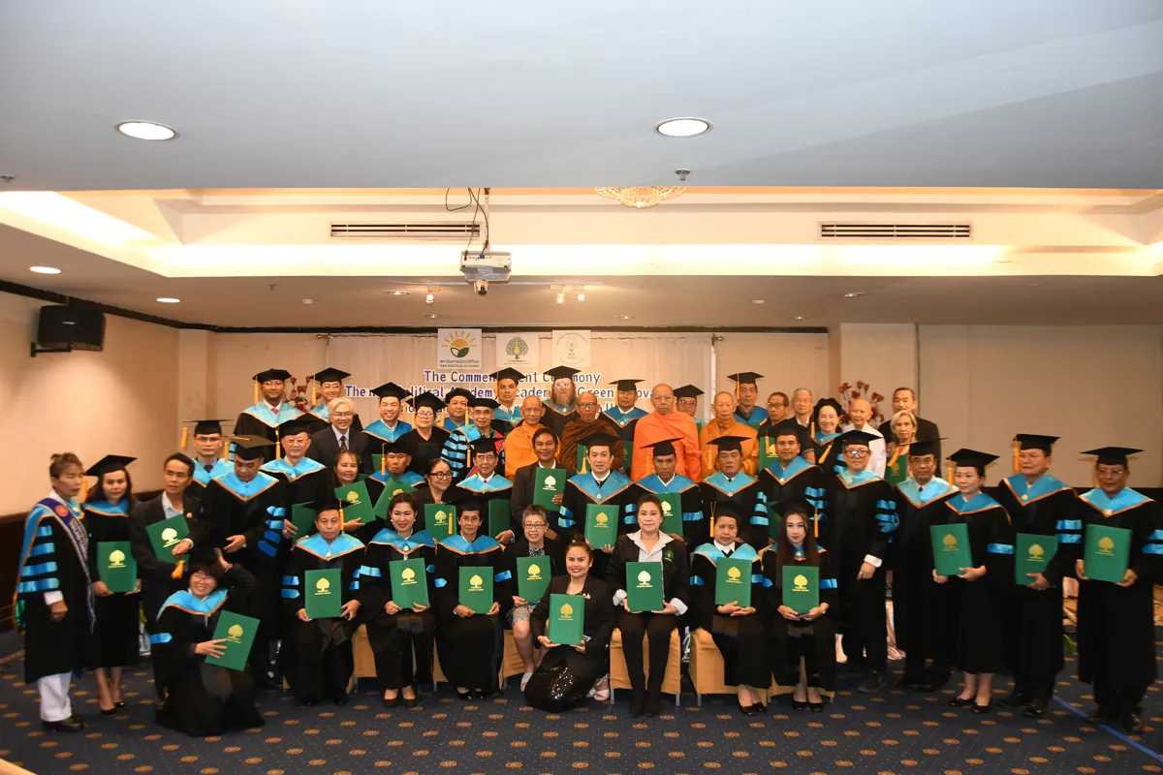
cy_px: 388
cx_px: 582
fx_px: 872
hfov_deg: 67.4
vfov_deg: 47.9
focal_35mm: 27
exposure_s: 1/30
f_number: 3.5
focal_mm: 18
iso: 1000
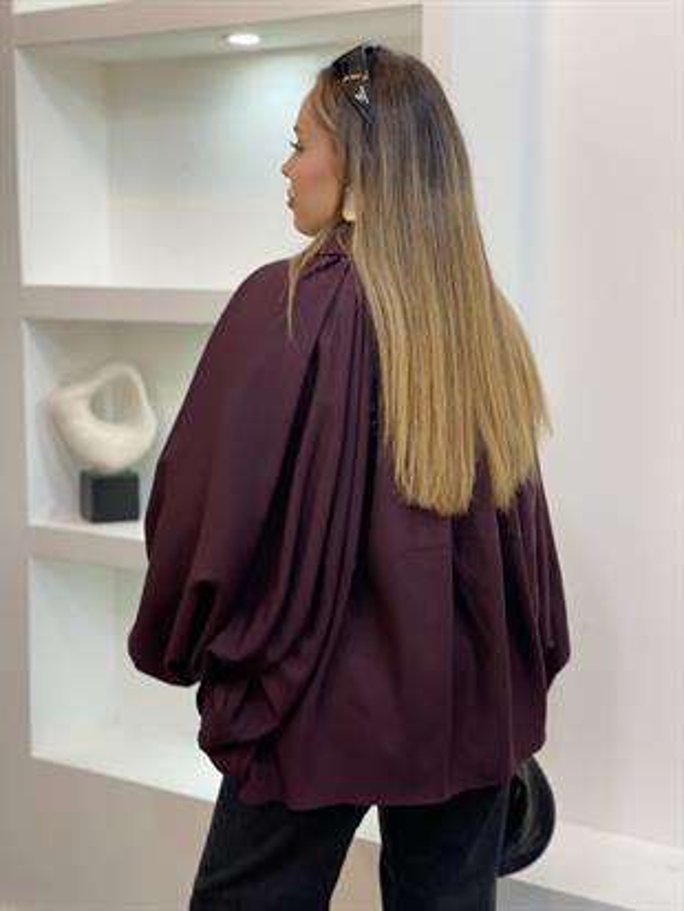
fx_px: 1369
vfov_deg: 36.8
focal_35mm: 52
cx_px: 342
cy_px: 456
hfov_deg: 28.0
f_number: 2
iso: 100
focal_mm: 6
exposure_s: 1/100
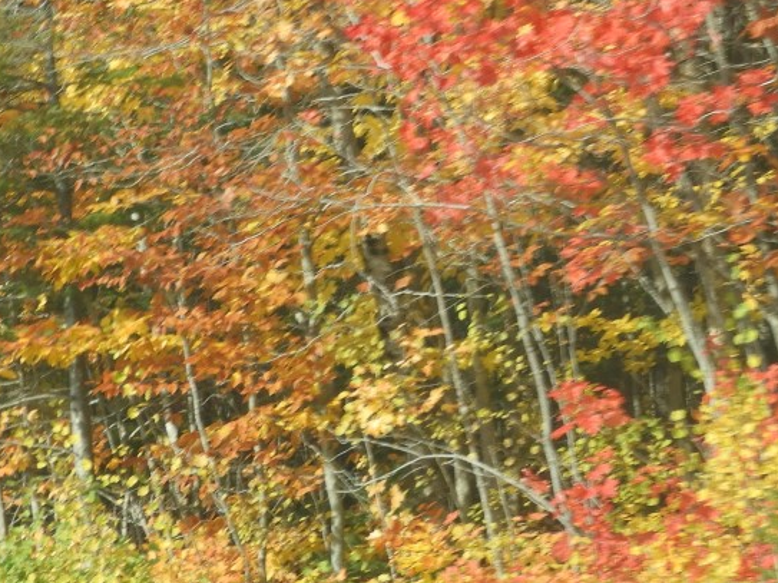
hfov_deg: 7.8
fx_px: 5662
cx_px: 671
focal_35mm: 252
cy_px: 195
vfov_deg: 5.9
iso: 100
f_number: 4.8
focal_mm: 17
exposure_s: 1/200
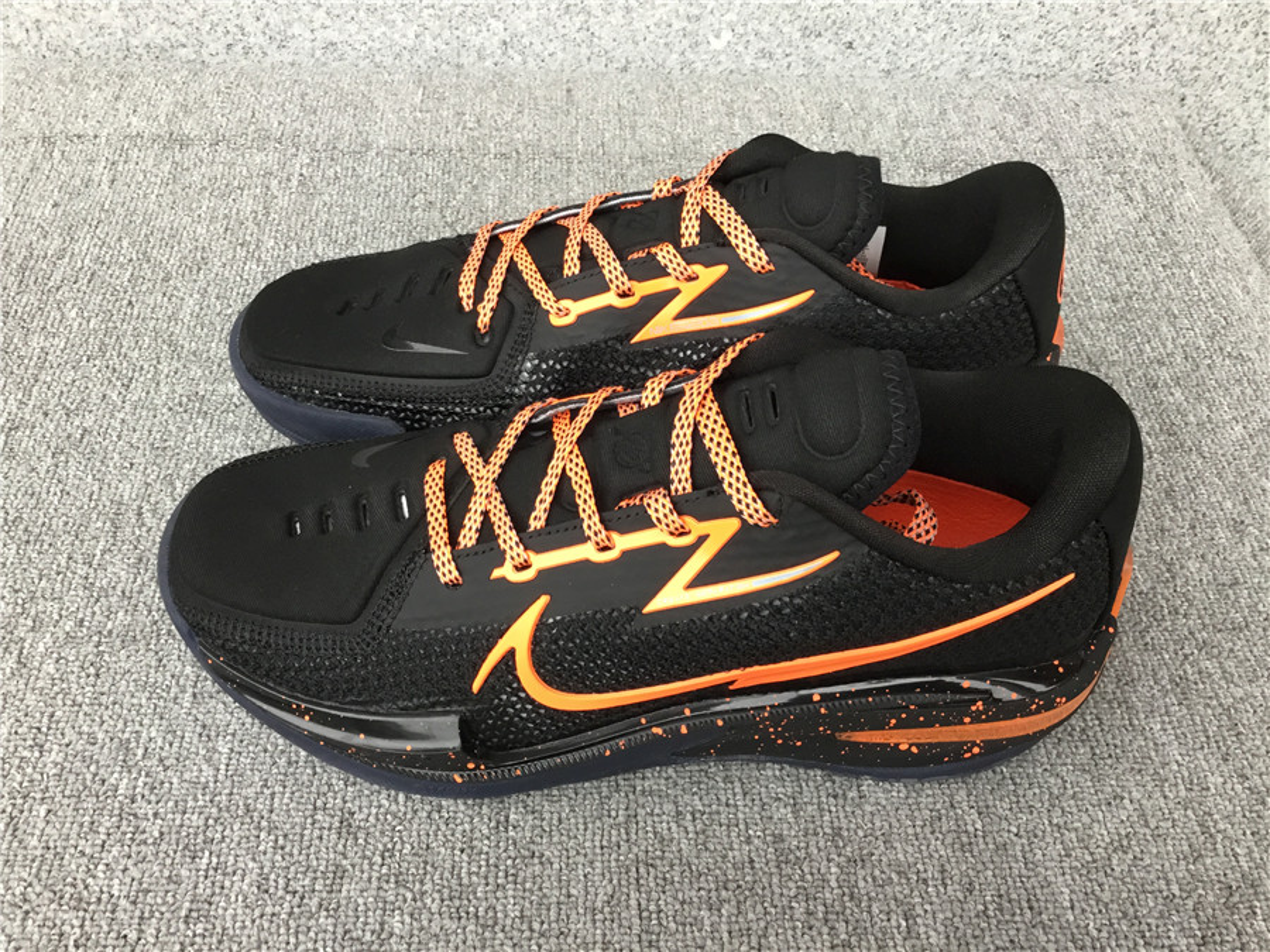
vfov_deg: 45.4
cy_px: 476
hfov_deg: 58.4
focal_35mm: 31
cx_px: 635
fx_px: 1137
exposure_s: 1/33
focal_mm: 3.3
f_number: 2.4
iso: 50
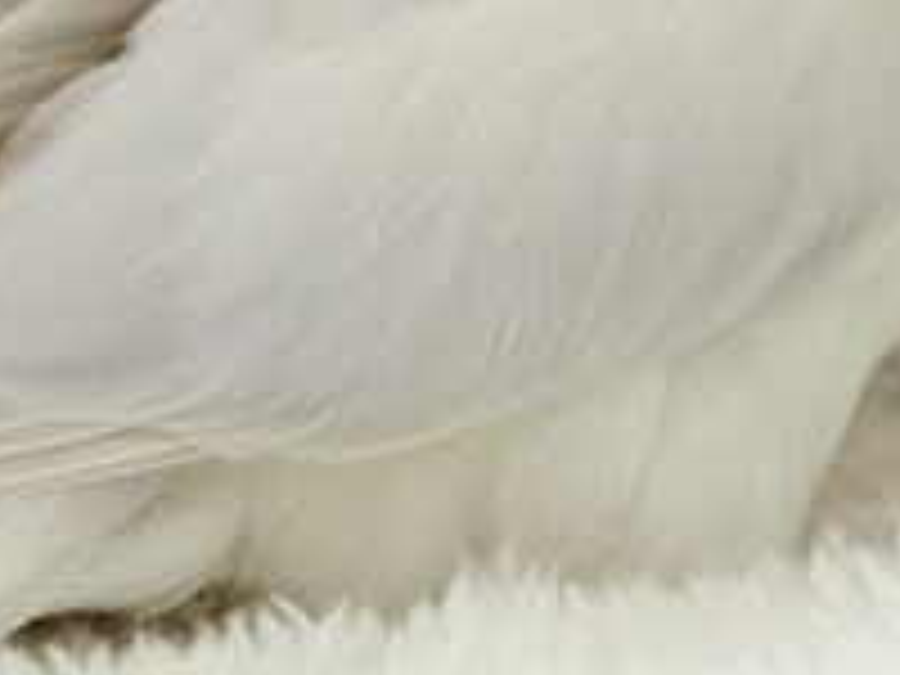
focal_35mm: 166
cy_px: -112
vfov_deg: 8.8
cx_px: 702
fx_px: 4316
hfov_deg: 11.9
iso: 100
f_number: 1.6
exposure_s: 1/100
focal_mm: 5.96
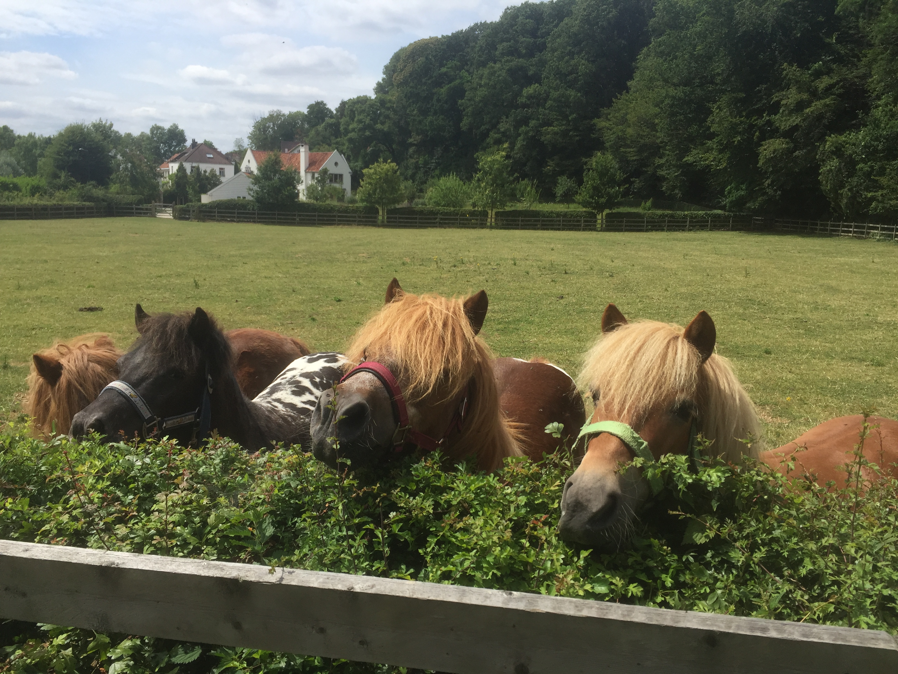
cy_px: 337
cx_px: 449
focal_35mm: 29
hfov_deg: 61.7
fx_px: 752
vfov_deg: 48.2
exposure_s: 1/2326
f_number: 2.2
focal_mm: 4.15
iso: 32
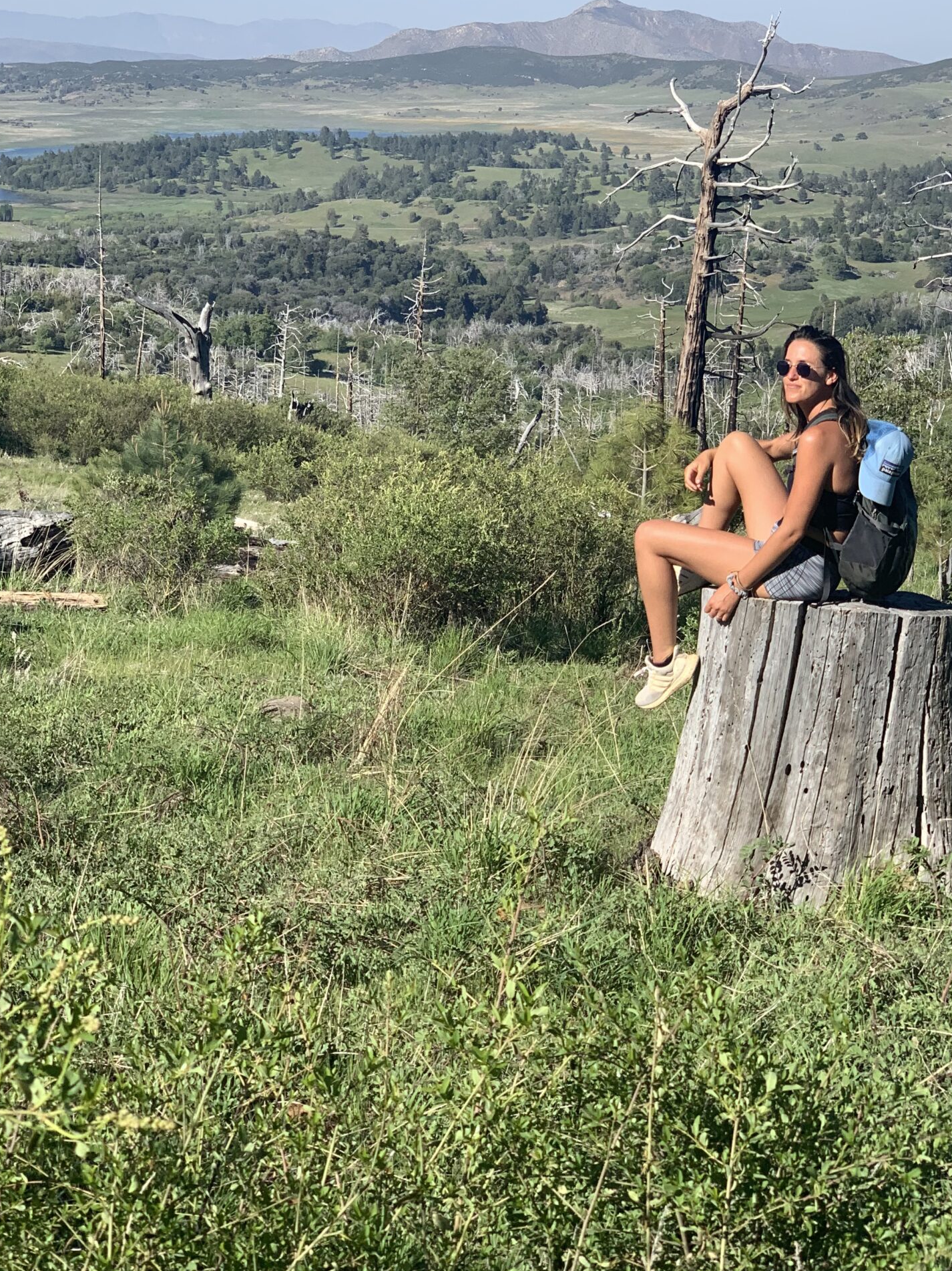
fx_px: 2567
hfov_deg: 21.0
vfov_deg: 27.7
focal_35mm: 70
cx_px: 439
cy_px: 464
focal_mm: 6
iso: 16
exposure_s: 1/1170
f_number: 2.4
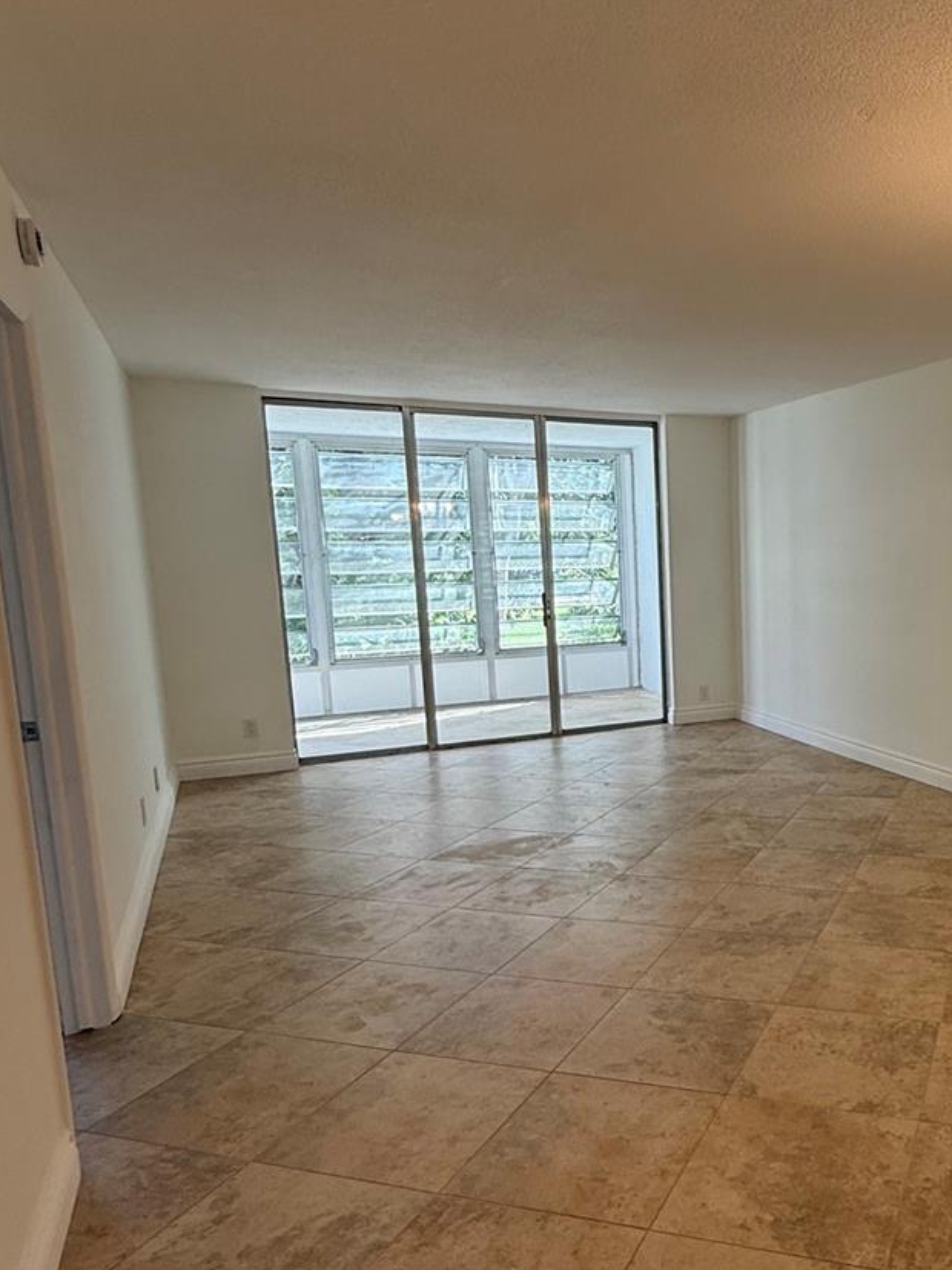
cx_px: 806
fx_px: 954
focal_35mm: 26
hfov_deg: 48.9
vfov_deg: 67.2
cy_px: 697
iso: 80
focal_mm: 2.22
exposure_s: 1/120
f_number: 2.2
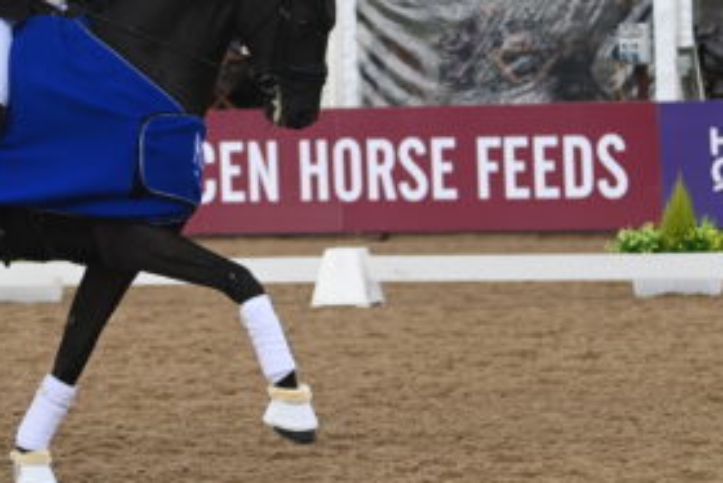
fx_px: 4441
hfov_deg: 9.3
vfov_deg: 6.2
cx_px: 124
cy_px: 58
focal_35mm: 221
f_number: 4
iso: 1250
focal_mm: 100
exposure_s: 1/6400
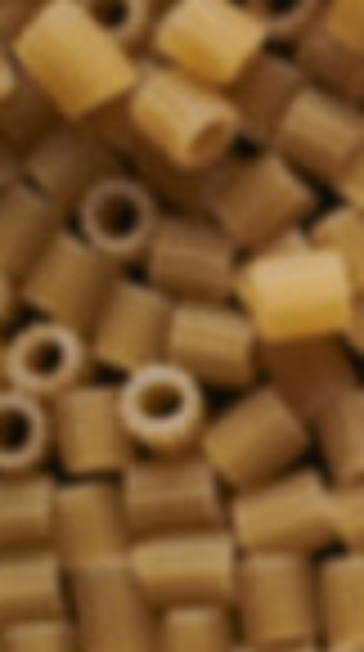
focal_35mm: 290
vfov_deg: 7.4
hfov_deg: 3.8
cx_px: 1730
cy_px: 899
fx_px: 5002
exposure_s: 1/100
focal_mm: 50
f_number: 8
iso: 160
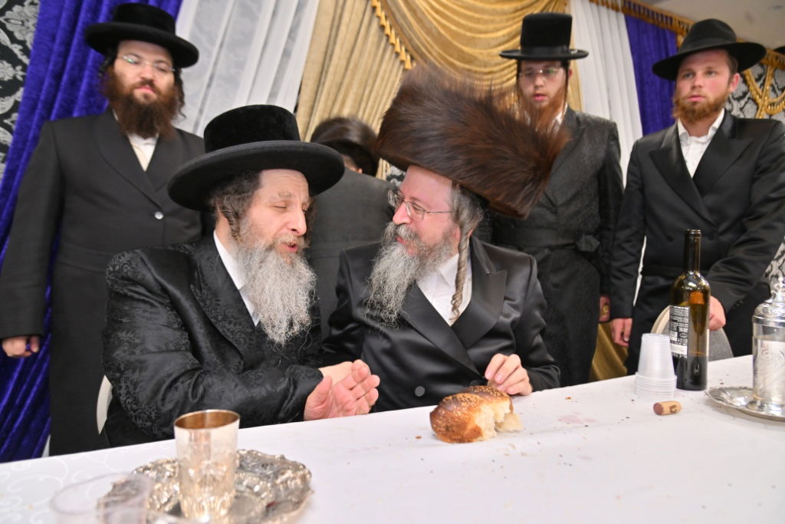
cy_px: 262
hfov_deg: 73.7
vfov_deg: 53.1
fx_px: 523
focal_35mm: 24
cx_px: 392
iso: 640
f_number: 4
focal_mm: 24
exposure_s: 1/200
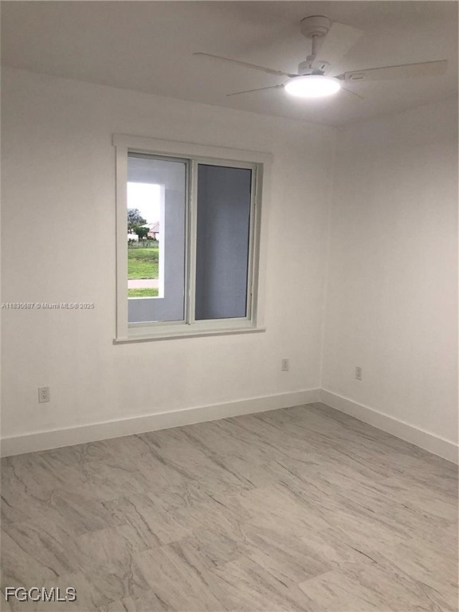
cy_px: 306
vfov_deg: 63.4
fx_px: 495
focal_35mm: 28
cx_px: 230
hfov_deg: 49.7
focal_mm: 3.99
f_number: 1.8
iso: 40
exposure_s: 1/32
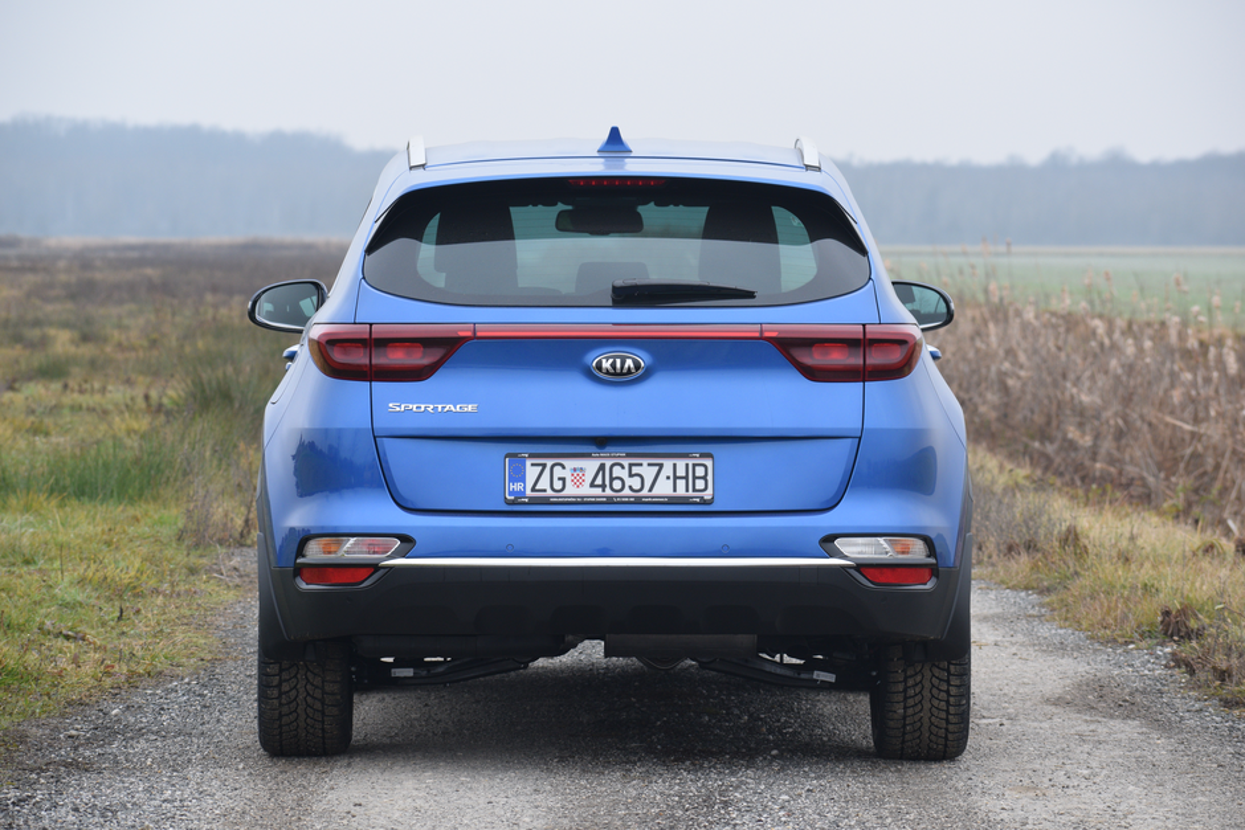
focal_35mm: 174
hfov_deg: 11.8
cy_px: 415
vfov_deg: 7.9
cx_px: 622
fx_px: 6018
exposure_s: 1/200
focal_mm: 116
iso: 400
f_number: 7.1
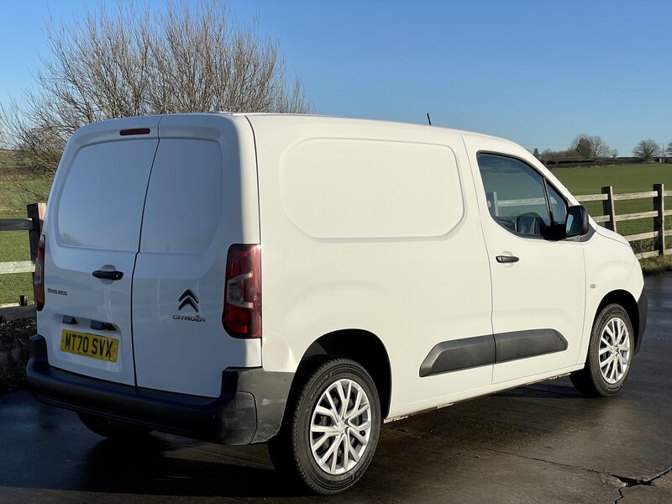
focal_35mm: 52
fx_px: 1009
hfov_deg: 36.8
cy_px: 252
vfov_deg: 28.0
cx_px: 336
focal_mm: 6
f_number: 2
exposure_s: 1/3195
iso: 25
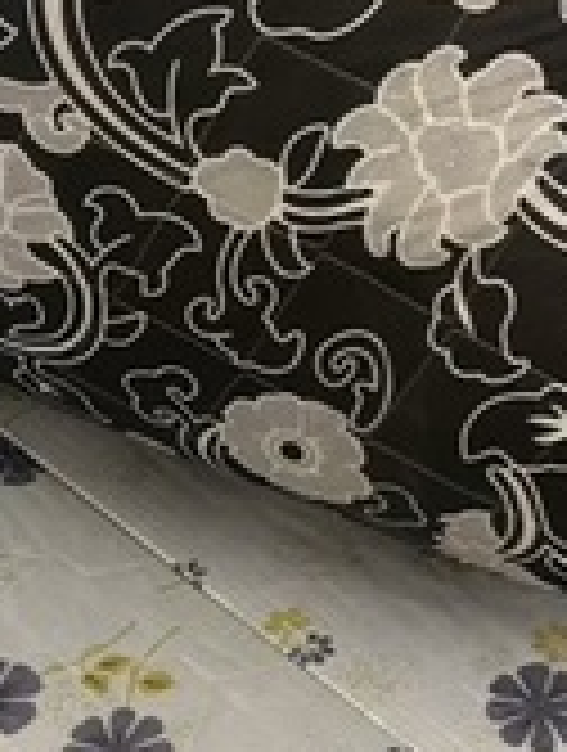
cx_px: 70
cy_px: 412
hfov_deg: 20.4
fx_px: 1545
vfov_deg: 27.3
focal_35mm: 71
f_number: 1.6
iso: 400
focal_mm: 5.1
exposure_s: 1/60
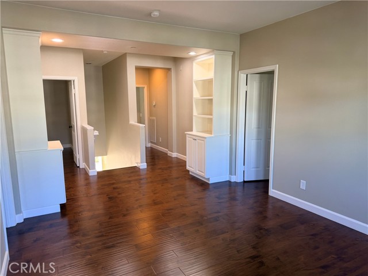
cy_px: 138
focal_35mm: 24
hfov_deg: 71.6
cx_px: 184
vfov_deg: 56.8
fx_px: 255
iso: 200
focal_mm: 6.76
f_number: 1.78
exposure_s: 1/120
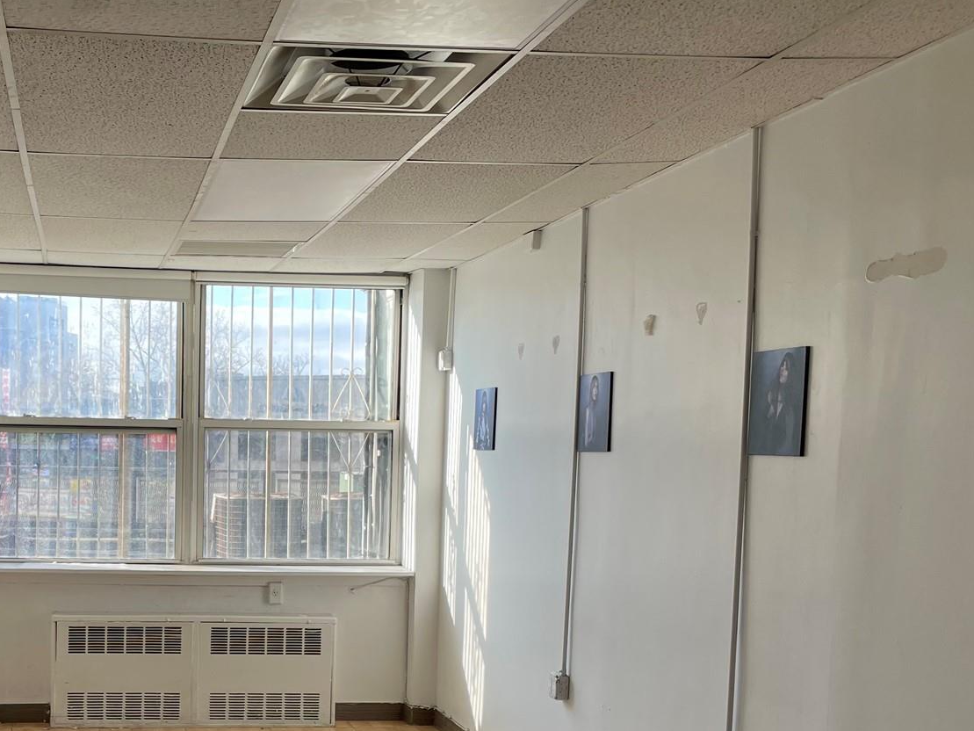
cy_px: 543
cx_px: 231
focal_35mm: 48
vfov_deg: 29.8
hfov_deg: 38.5
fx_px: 1351
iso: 32
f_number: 1.6
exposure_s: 1/296
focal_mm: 4.2
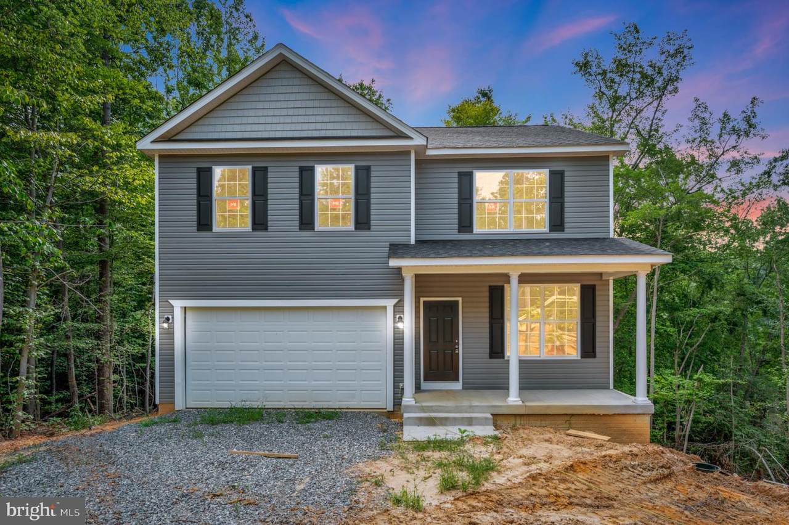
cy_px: 262
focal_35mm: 20
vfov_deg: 63.2
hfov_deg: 85.5
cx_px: 394
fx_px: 427
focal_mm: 19.5
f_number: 6.3
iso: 100
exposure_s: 1/250
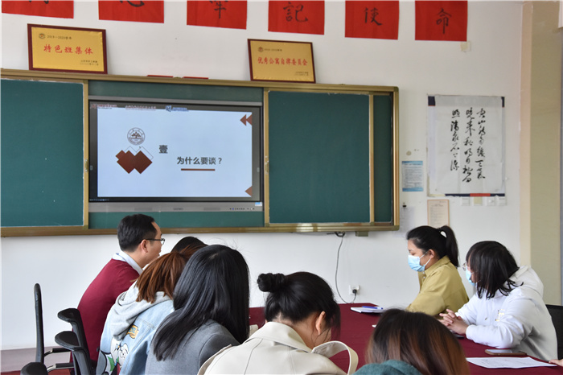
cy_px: 188
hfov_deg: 33.4
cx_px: 282
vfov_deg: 22.6
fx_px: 938
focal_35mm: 60
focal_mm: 40
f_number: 6.3
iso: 1000
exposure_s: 1/160
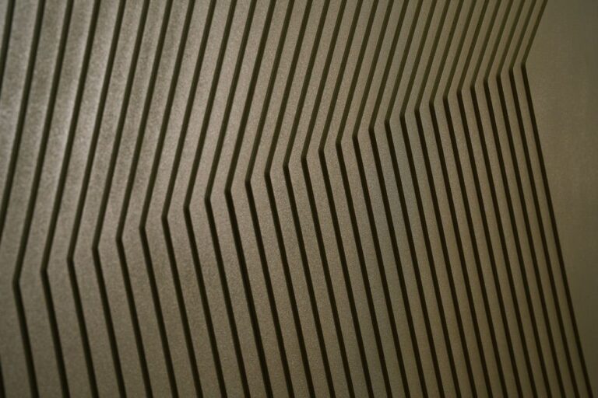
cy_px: 199
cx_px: 299
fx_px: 830
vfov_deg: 27.0
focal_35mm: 50
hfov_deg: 39.6
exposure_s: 1/13
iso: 200
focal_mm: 50
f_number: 8
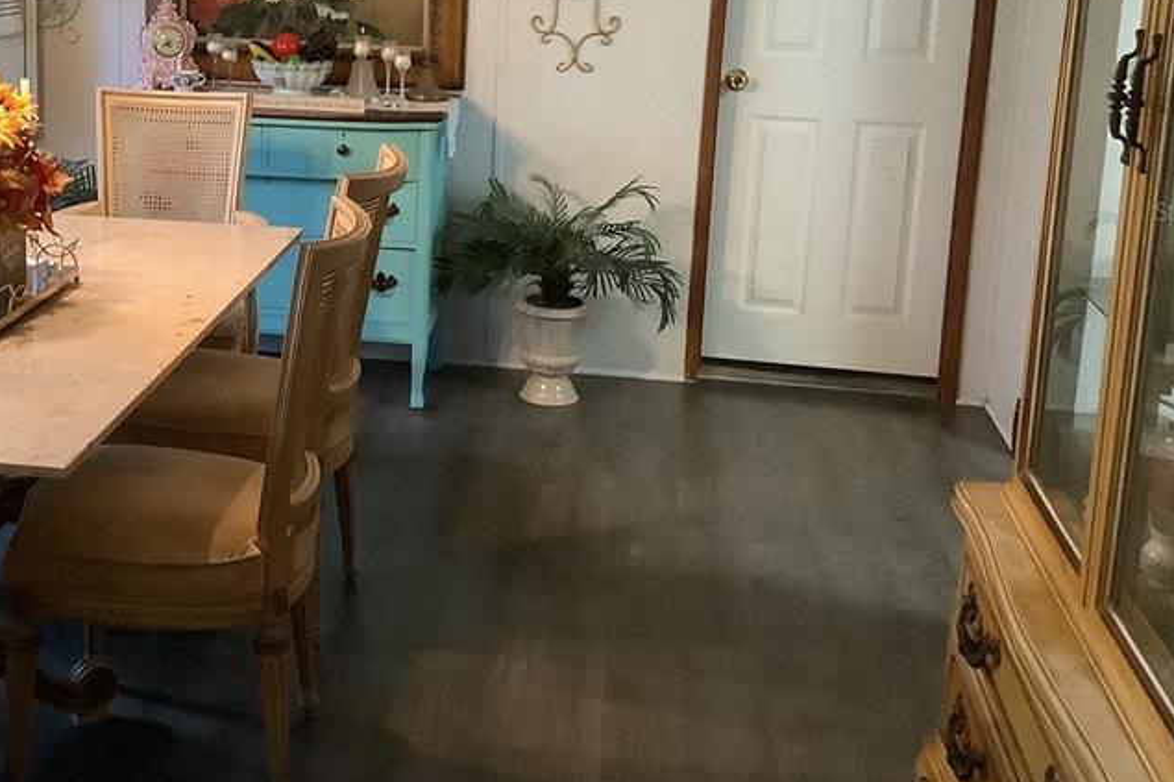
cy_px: 211
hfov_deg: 37.4
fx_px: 1695
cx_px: 320
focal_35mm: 52
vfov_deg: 25.7
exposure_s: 1/25
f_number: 2.4
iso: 400
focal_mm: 3.3
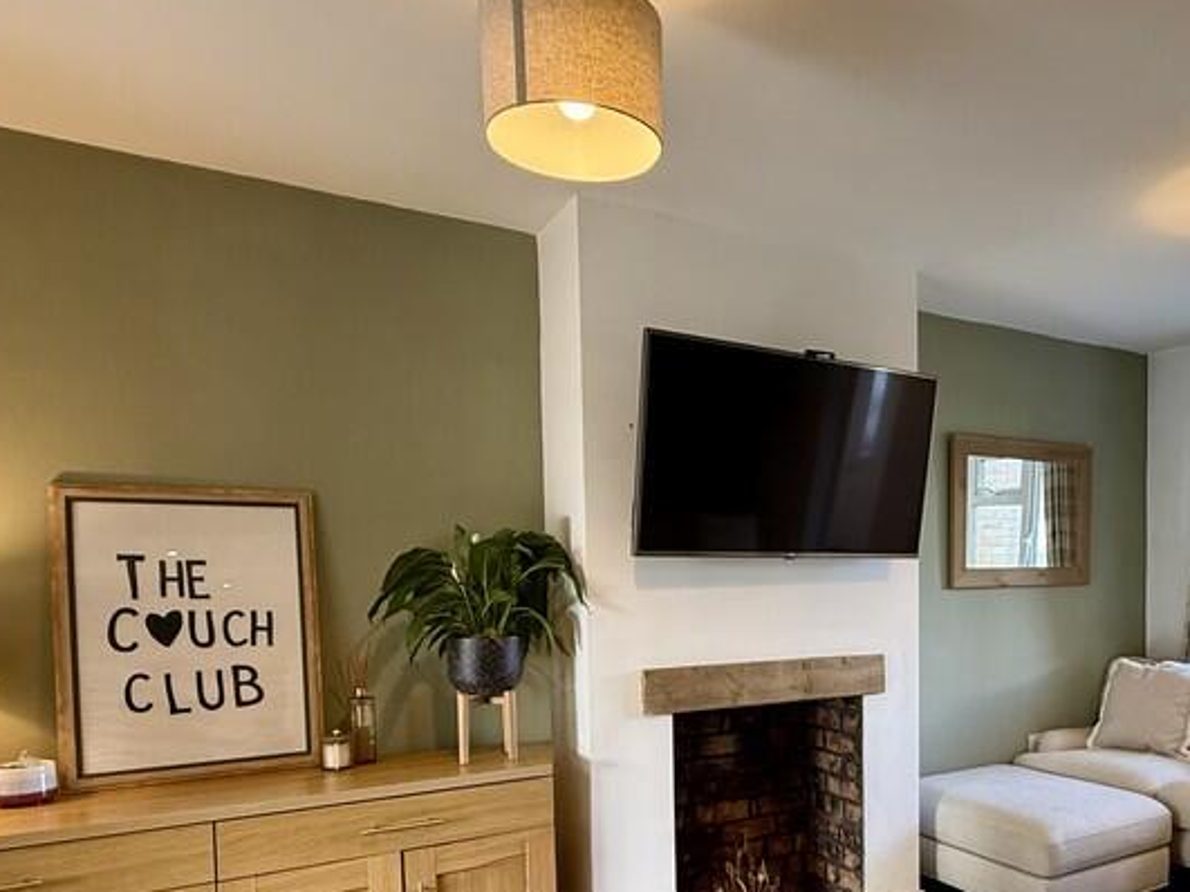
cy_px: 621
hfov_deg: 62.9
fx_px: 928
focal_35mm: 27
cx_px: 834
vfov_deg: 50.1
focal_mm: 2.22
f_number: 2.2
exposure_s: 1/100
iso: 250
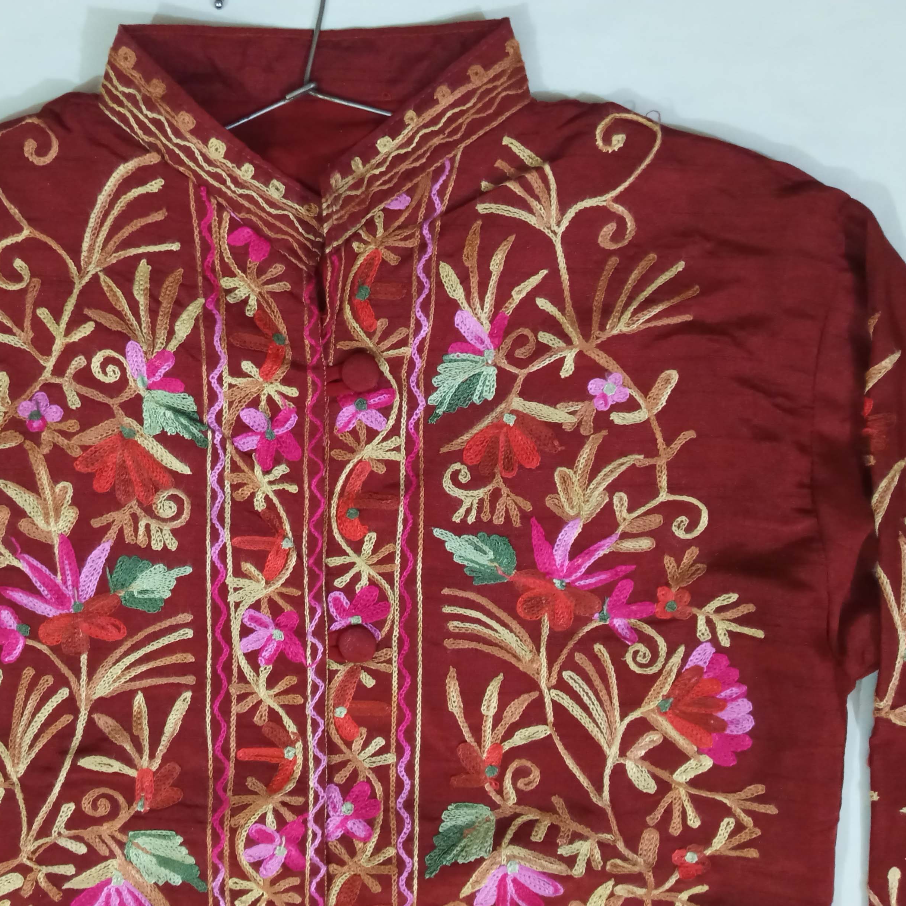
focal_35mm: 32
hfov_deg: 50.6
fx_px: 948
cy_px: 453
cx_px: 336
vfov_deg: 51.1
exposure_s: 1/25
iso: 1688
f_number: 2.2
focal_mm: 3.73
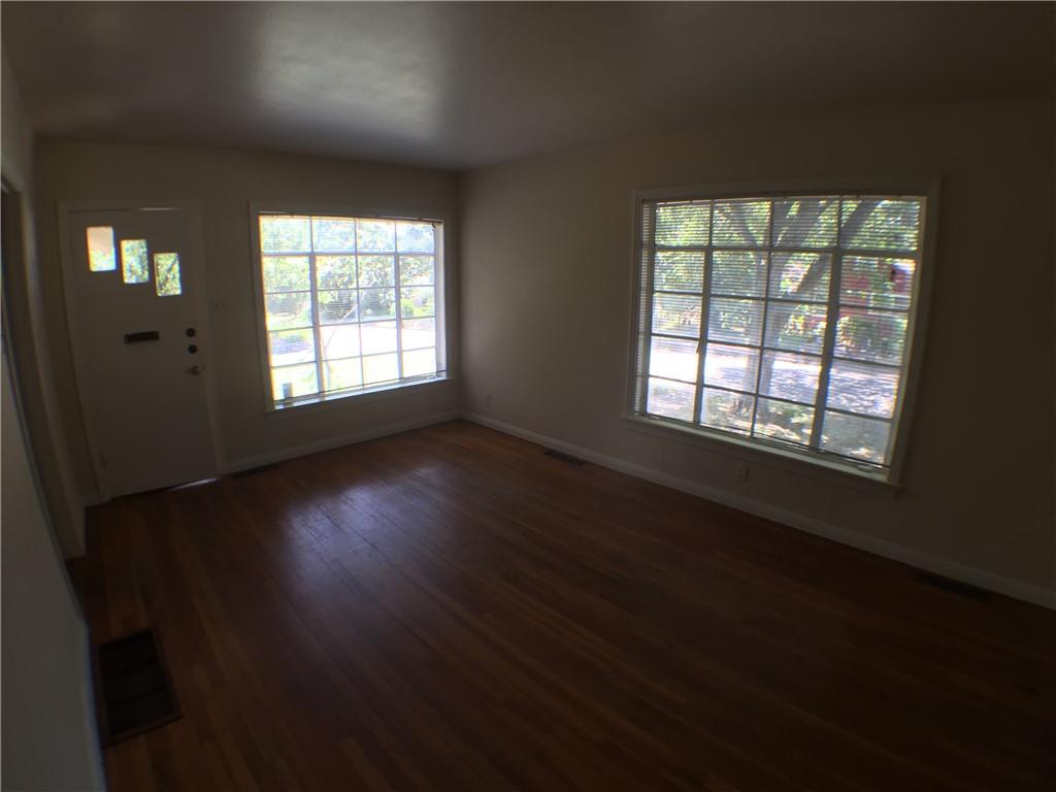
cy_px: 396
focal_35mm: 29
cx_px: 528
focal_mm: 4.15
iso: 40
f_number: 2.2
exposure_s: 1/40
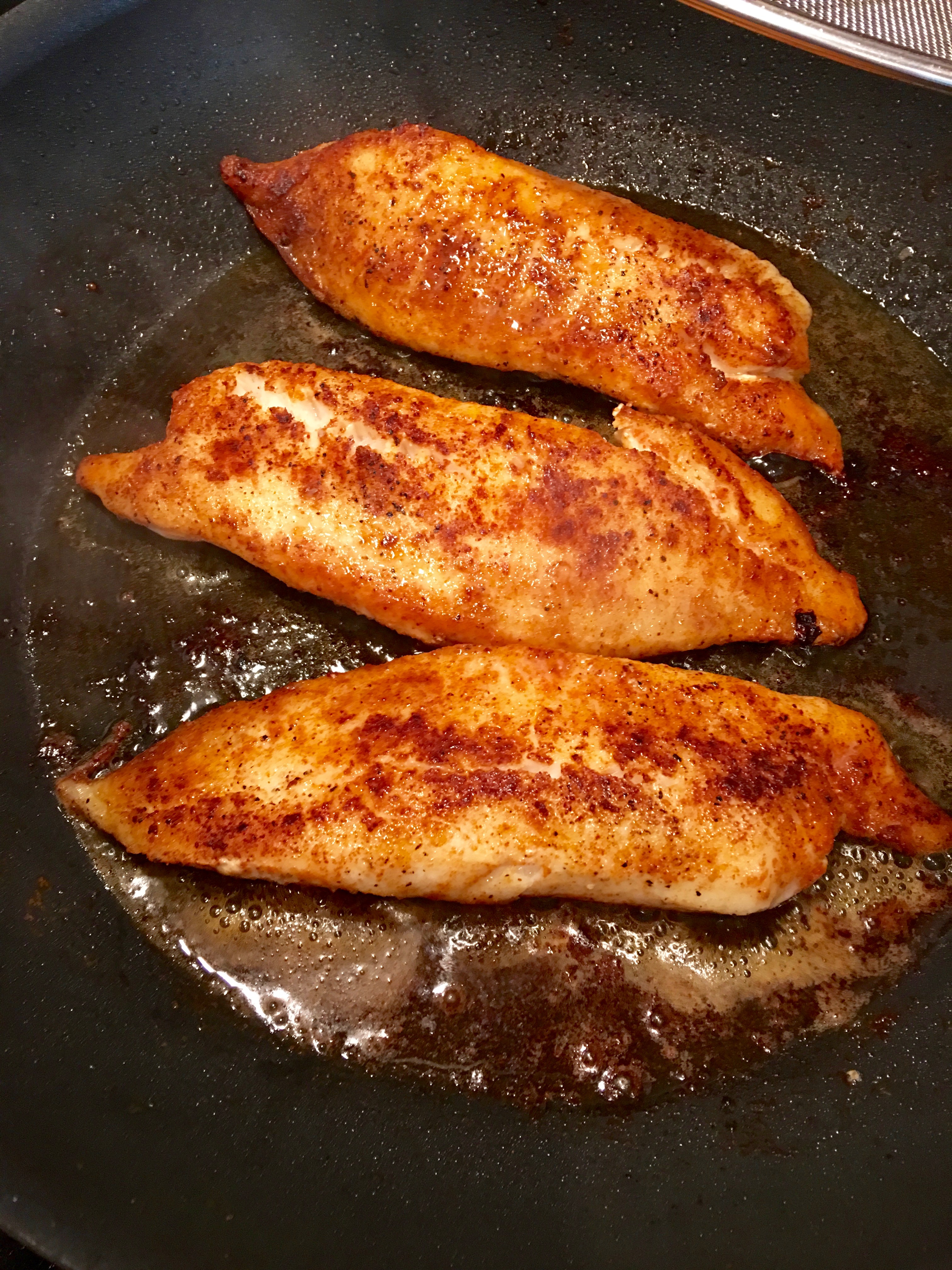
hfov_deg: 48.2
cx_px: 476
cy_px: 635
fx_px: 1063
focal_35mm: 29
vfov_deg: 61.7
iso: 100
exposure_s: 1/10
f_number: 2.2
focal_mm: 4.15
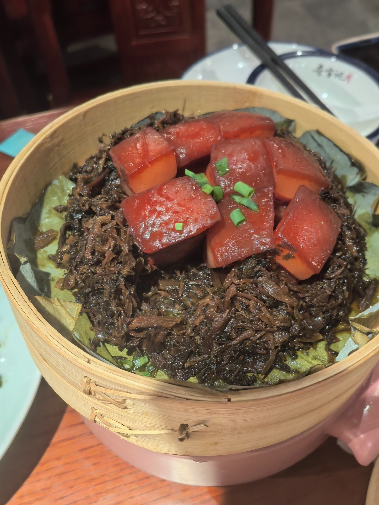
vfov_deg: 52.6
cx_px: 238
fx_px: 511
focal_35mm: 35
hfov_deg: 40.4
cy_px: 250
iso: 250
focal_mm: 5.75
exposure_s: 1/33.2
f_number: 2
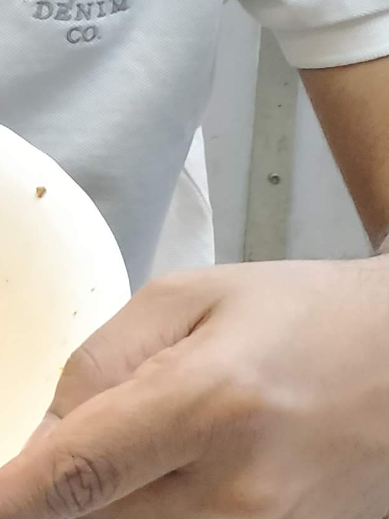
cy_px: 82
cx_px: -72
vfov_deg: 14.6
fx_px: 2007
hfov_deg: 10.9
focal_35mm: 134
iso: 1600
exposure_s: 1/33
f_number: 1.7
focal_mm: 4.1
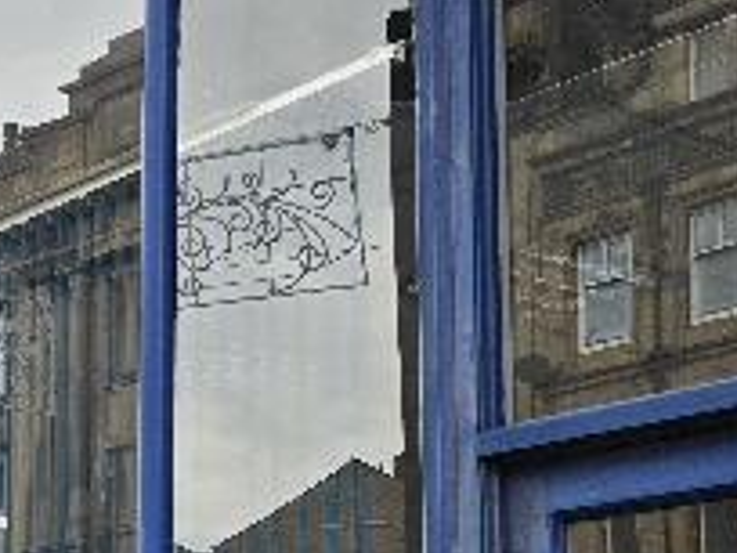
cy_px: 434
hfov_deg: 21.2
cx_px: 58
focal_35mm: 90
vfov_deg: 16.3
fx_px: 1916
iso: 50
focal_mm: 6.3
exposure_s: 1/370
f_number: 1.7
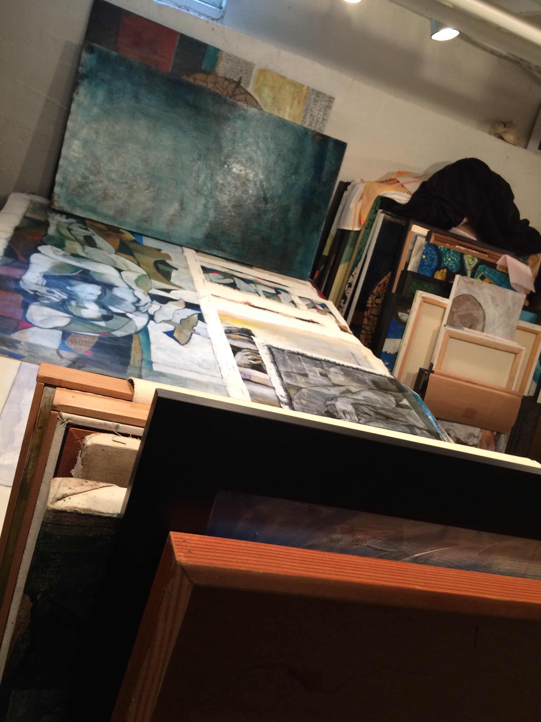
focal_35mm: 29
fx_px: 604
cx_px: 270
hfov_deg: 48.2
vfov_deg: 61.7
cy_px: 361
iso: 125
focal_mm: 4.15
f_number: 2.2
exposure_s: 1/30
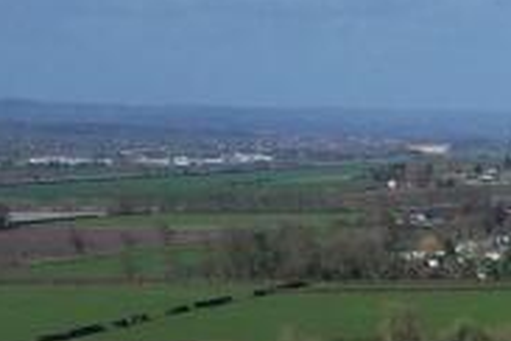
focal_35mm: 123
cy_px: 938
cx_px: 1148
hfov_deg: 13.3
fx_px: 1746
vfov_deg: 9.4
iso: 150
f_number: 2.8
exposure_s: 1/4000
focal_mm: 8.38
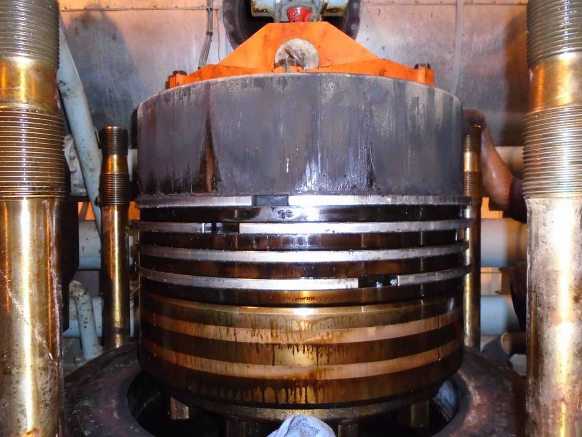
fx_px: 437
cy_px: 218
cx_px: 291
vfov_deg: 53.1
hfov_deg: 67.3
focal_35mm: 26
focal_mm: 4.6
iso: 400
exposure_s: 1/30
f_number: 3.2
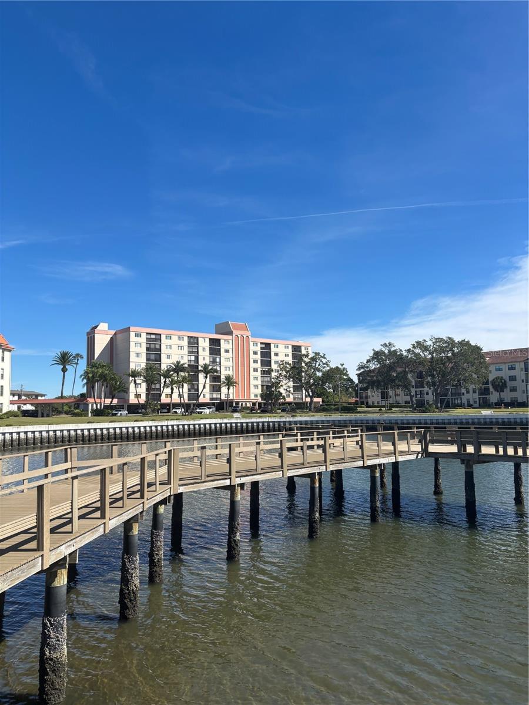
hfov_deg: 53.1
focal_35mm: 26
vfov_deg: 67.3
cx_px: 264
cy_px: 352
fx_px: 530
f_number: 1.6
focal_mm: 5.96
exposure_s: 1/3650
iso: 50
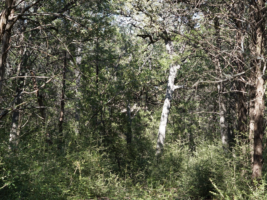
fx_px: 632
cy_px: 100
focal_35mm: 82
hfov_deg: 23.8
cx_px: 145
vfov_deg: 18.0
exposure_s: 1/160
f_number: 4
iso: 100
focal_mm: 50
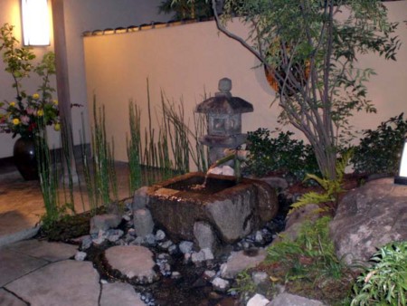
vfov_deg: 37.8
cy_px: 153
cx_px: 204
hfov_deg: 49.0
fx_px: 447
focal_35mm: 38
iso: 200
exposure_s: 1/60
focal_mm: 6.3
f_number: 3.1
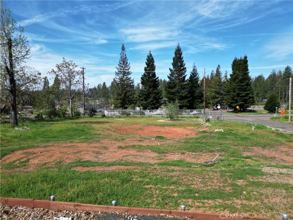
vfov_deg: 56.8
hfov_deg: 71.6
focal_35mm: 24
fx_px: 203
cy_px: 110
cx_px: 146
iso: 110
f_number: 1.7
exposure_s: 1/2500
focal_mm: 6.72
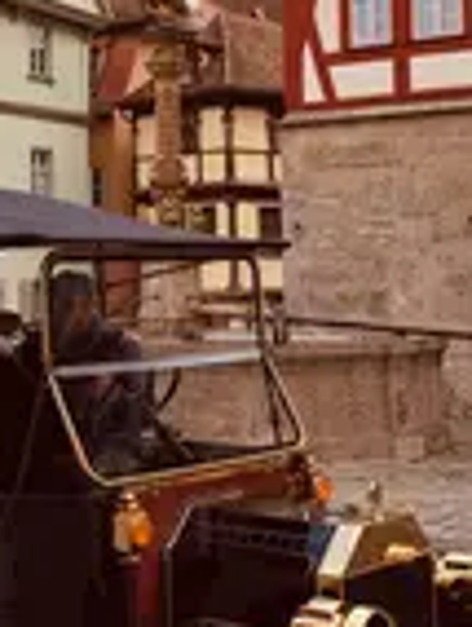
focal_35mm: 73
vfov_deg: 26.1
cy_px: 119
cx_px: 79
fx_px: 1323
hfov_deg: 20.0
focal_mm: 4.25
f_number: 1.8
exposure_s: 1/342
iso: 25
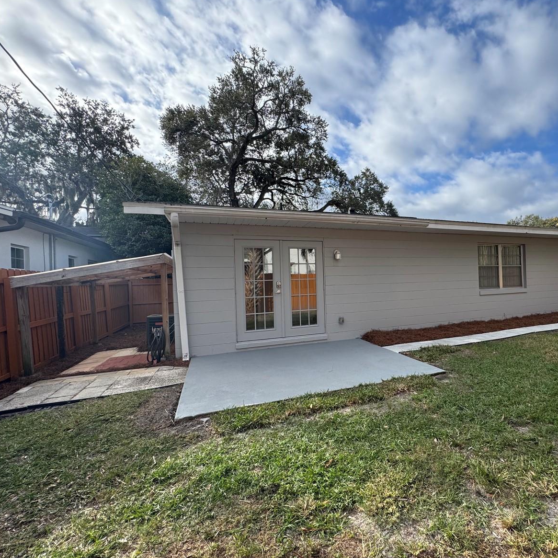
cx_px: 347
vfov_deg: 84.0
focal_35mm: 17
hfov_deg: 82.5
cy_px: 282
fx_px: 310
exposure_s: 1/625
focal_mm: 2.22
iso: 50
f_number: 2.2
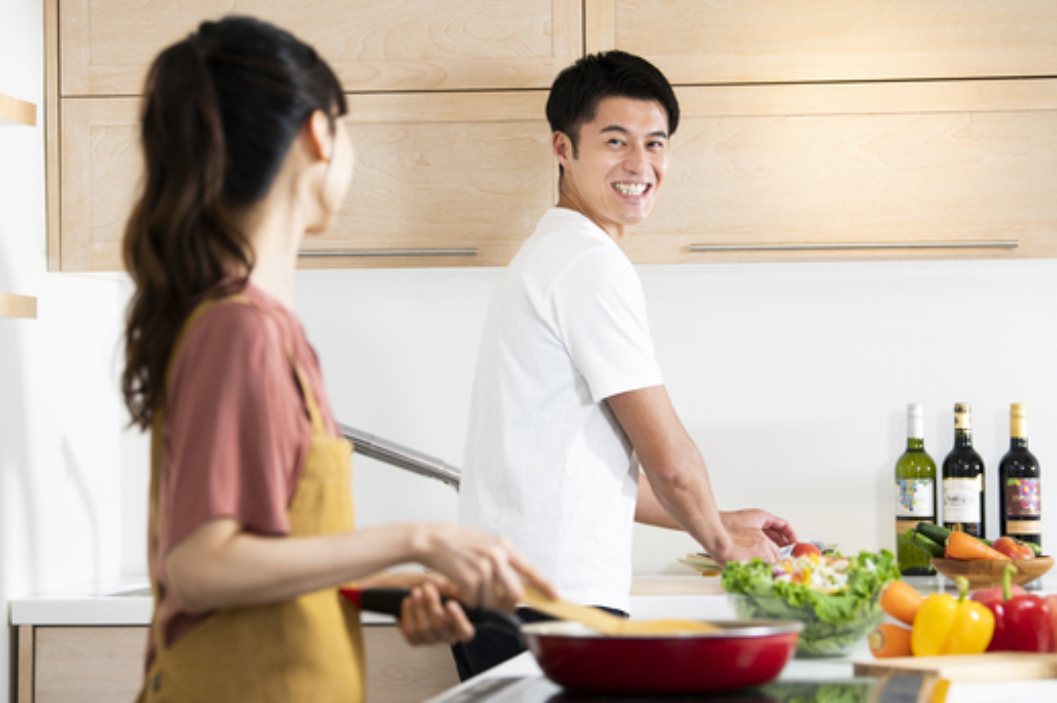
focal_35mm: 124
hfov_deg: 16.5
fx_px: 3637
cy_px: 298
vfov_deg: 11.0
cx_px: 574
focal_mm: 100
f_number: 4
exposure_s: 1/250
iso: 800
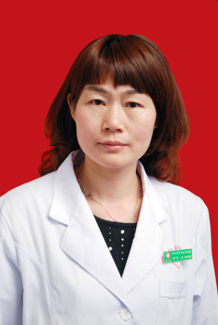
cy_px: 162
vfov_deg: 22.6
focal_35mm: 90
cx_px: 109
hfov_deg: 15.2
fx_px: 815
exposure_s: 1/60
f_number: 4.5
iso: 400
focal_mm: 60
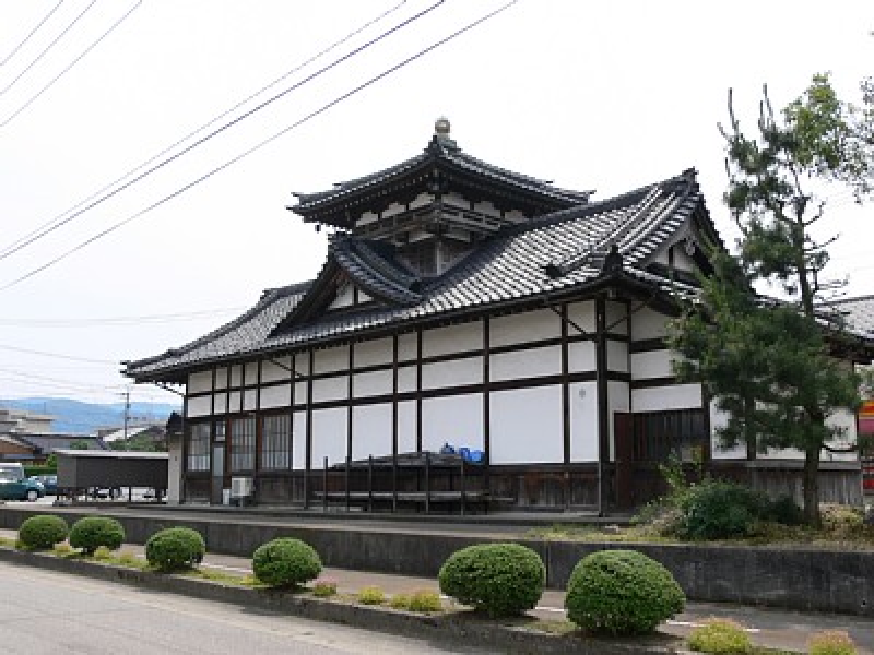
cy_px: 328
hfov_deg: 50.1
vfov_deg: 38.7
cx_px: 437
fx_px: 934
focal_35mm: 37
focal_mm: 7.9
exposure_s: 1/250
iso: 80
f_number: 5.6
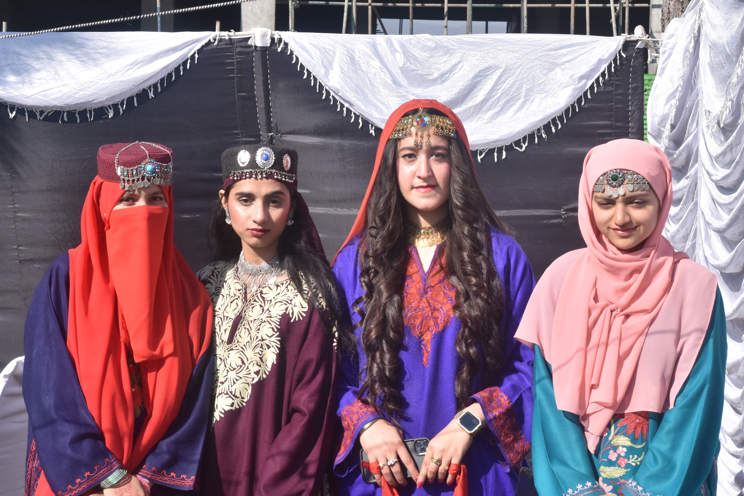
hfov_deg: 27.0
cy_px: 248
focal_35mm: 75
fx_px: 1550
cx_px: 372
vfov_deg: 18.2
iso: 200
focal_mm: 50
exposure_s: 1/320
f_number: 9
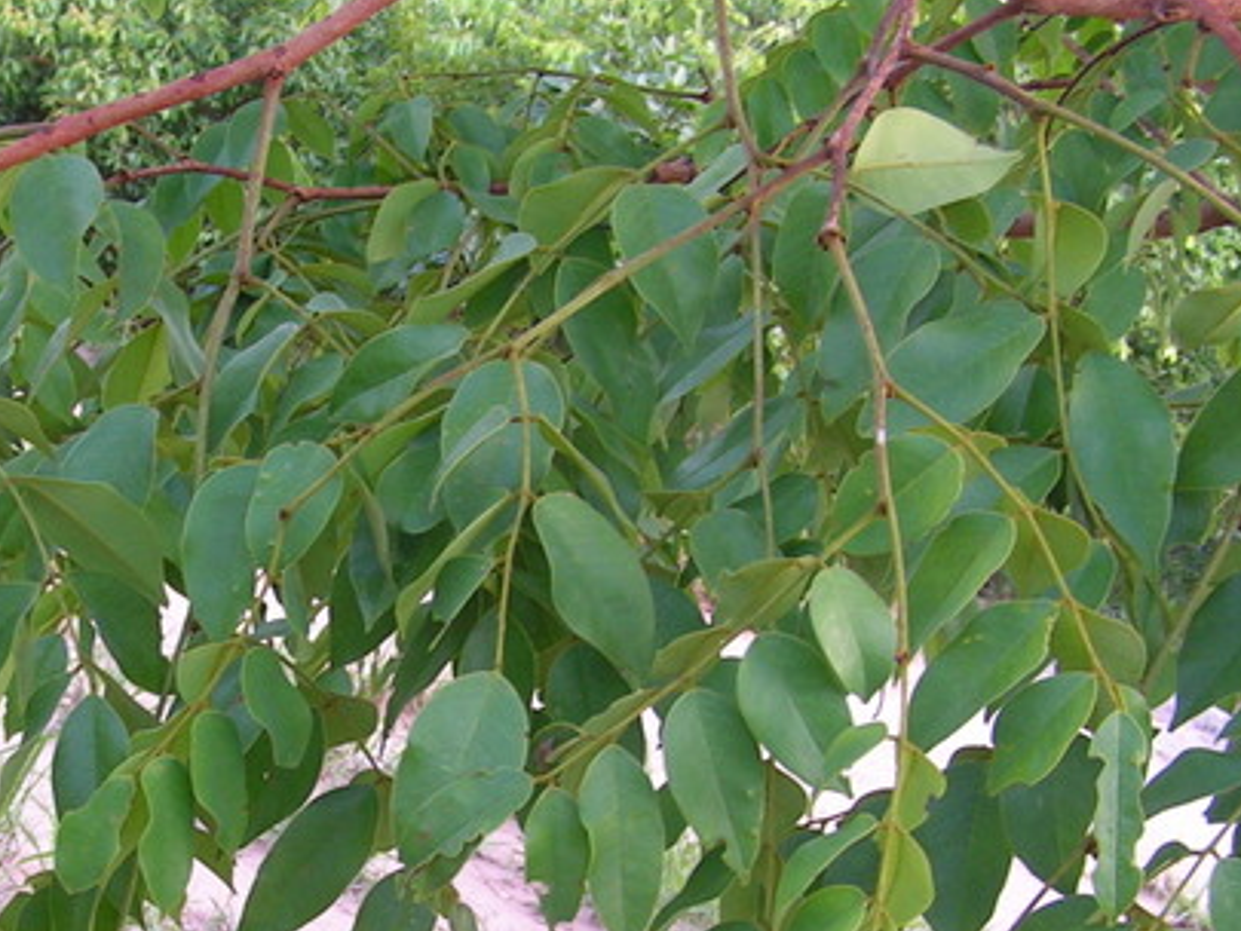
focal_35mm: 75
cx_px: 285
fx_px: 2690
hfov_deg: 25.6
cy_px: 557
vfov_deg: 19.6
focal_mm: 6.3
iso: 50
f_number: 4
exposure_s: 1/40
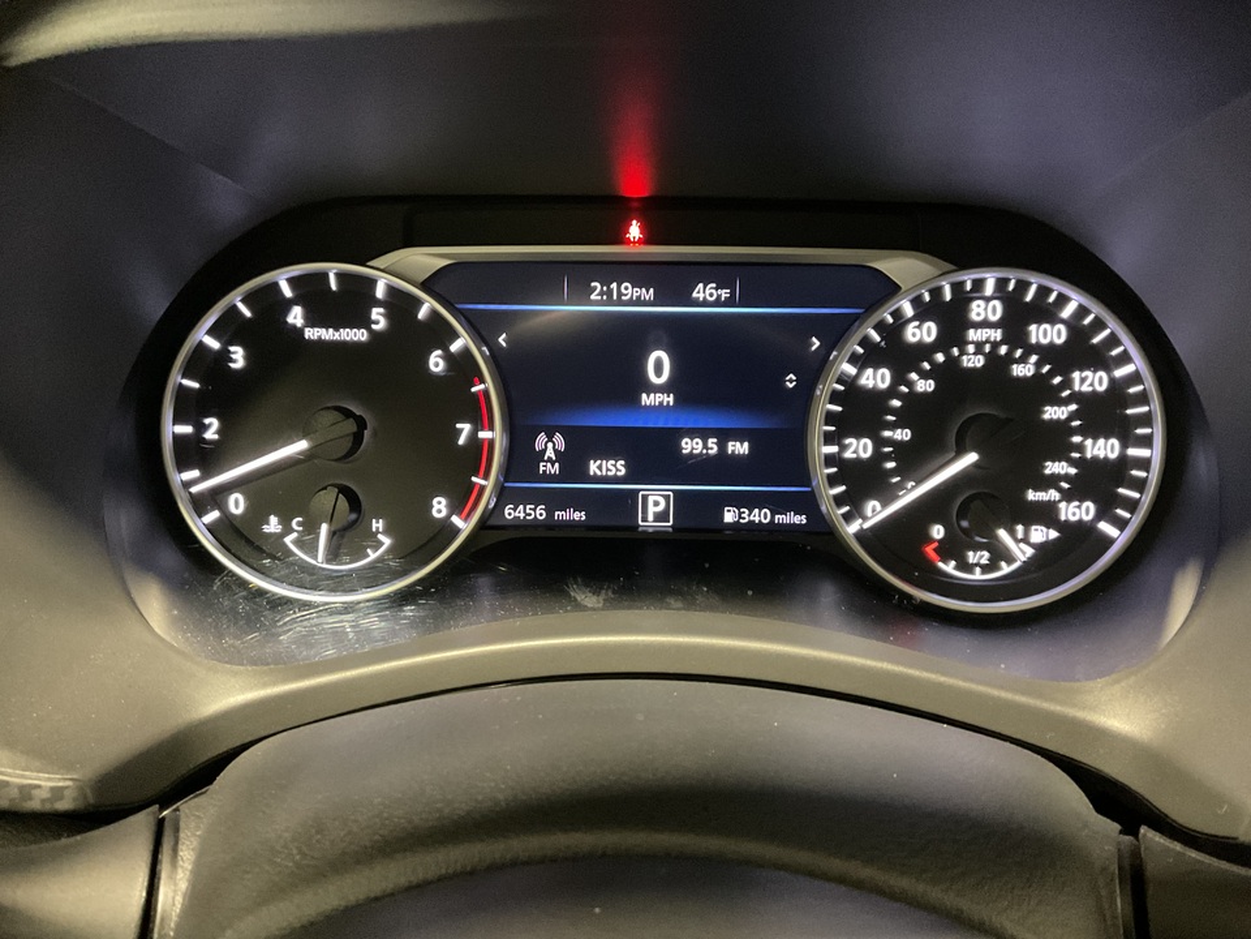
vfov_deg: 48.2
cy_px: 470
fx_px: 1048
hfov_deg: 61.7
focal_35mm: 29
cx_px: 626
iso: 500
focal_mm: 3
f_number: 1.8
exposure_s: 1/25
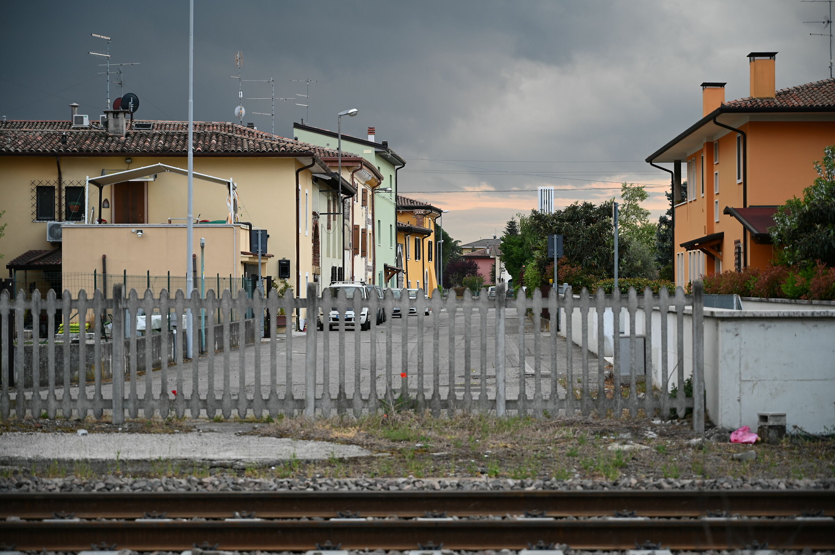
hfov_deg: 28.9
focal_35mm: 70
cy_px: 278
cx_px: 418
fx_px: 1623
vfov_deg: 19.4
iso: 200
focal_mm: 70
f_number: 4
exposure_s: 1/60
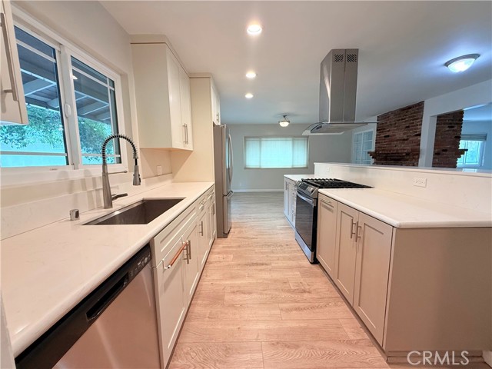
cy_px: 184
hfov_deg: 102.1
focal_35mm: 14
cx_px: 246
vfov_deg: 85.7
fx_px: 199
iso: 200
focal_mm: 2.22
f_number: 2.2
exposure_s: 1/120
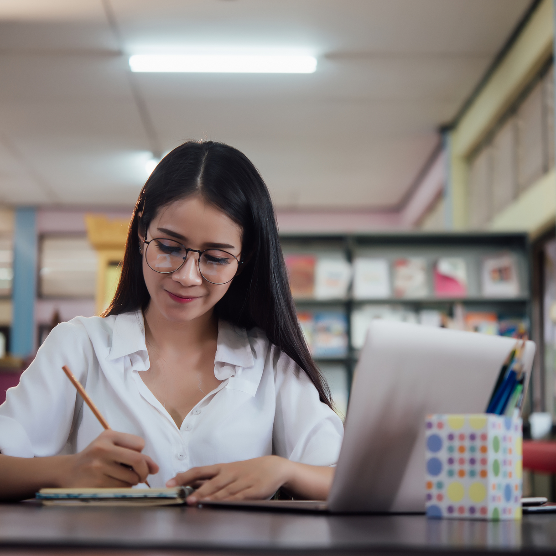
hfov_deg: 22.5
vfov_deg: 22.5
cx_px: 307
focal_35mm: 77
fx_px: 1399
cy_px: 279
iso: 400
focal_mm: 60
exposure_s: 1/100
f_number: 2.8
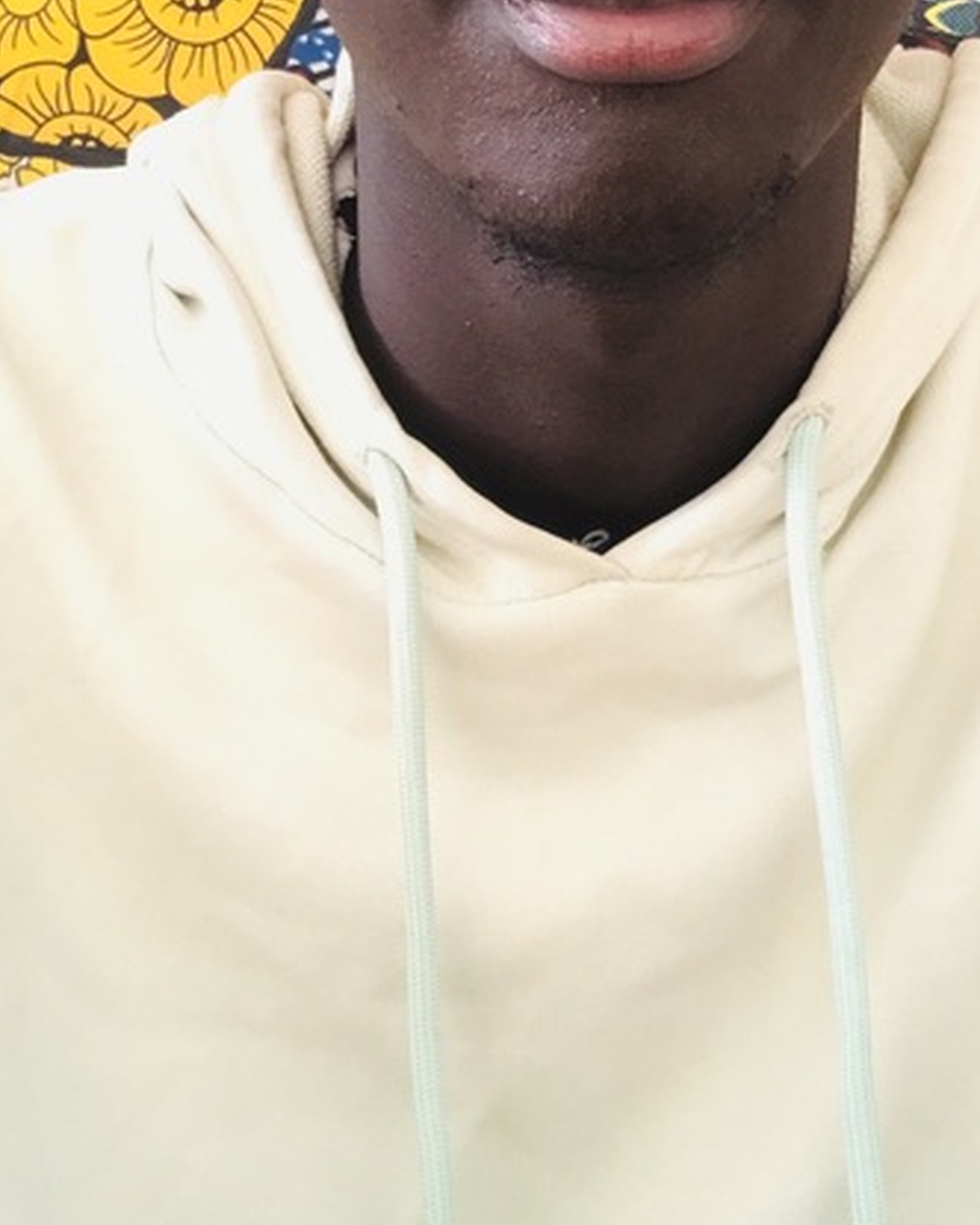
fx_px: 2792
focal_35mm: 77
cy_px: 83
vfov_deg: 24.0
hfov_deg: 19.8
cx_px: 700
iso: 80
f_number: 2.2
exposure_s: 1/31
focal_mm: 2.87
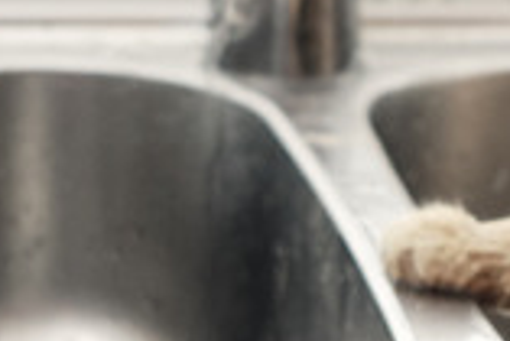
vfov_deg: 7.8
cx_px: 361
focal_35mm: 174
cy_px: -130
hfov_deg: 11.8
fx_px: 2467
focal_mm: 23
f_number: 2.8
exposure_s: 1/200
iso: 640
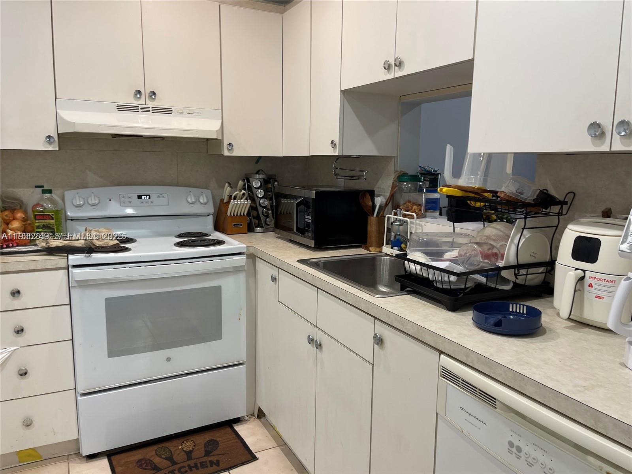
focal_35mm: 25
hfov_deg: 69.4
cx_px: 316
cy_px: 237
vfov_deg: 54.9
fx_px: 456
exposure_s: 1/60
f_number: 1.6
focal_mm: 5.1
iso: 64
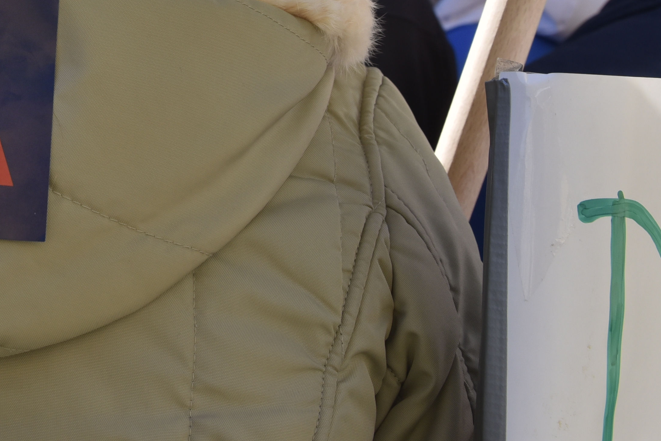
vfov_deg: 19.6
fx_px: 1212
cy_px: -59
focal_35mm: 66
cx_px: -153
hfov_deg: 26.7
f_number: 8
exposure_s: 1/640
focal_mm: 24
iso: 250
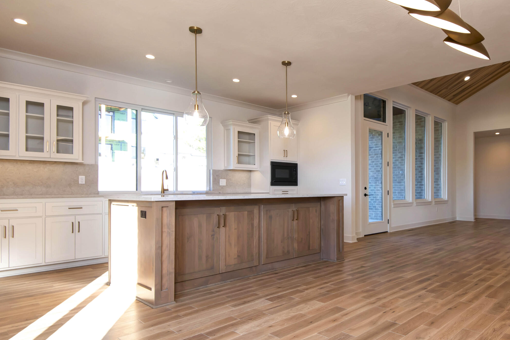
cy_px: 187
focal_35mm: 23
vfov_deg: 55.0
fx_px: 326
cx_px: 358
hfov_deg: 72.7
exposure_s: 1/60
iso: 400
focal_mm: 16
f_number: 6.7
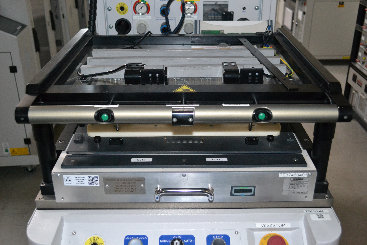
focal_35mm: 39
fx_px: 398
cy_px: 122
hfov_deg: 49.6
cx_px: 184
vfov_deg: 34.2
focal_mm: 26
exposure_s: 1/60
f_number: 4.2
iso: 2200
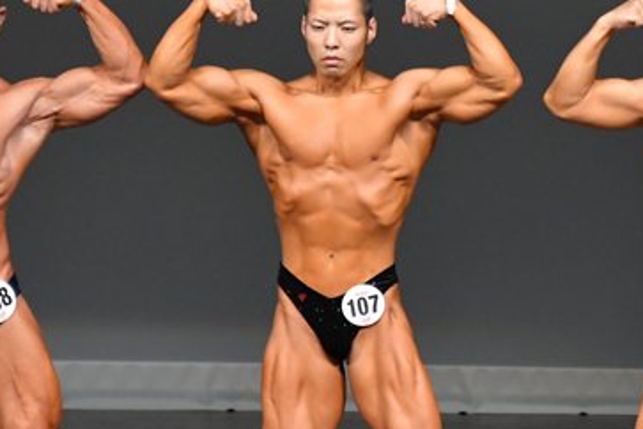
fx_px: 12020
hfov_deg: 3.1
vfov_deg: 2.0
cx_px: 640
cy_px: 330
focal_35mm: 673
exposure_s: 1/400
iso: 4000
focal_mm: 210
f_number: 5.6
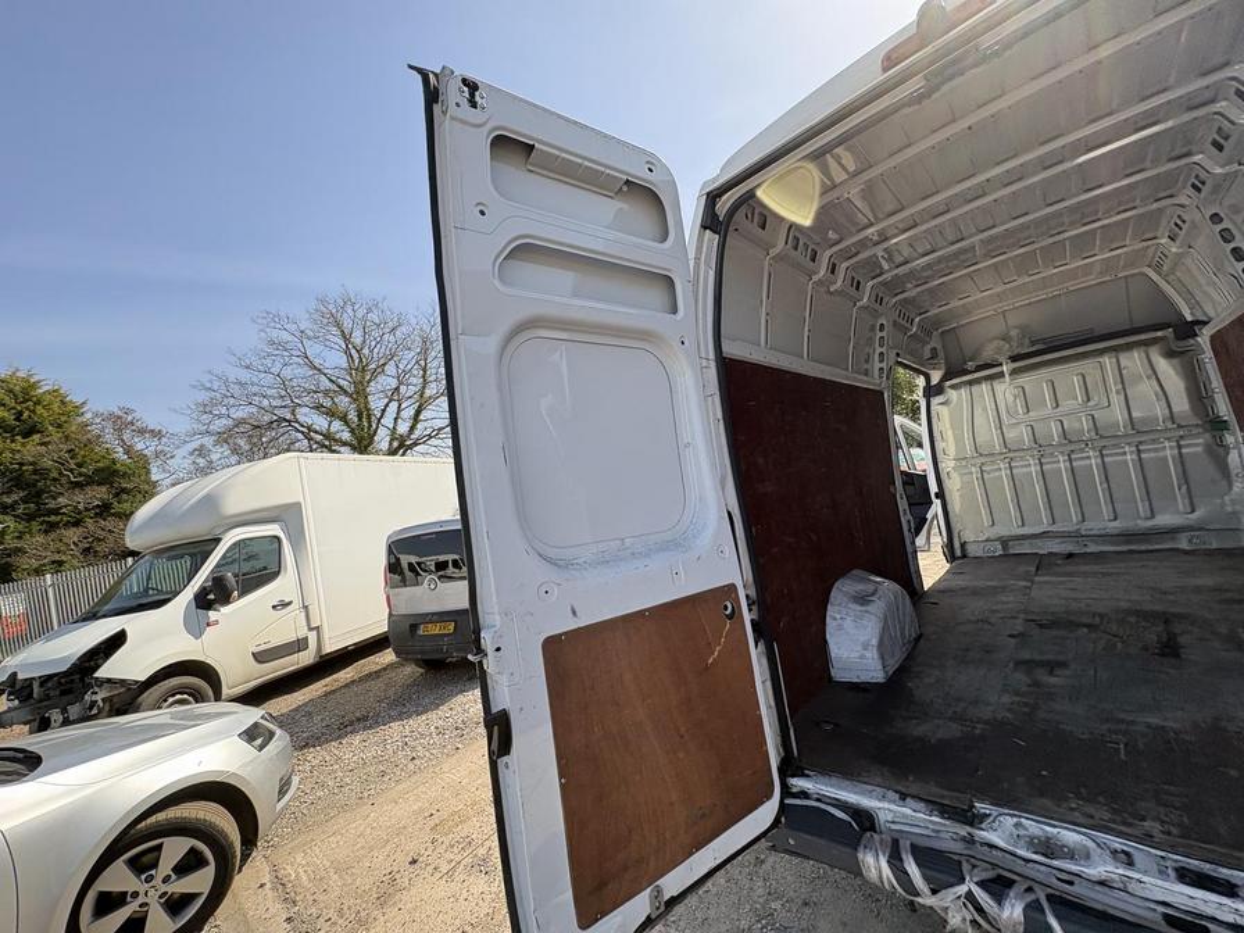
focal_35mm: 14
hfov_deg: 102.1
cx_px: 622
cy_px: 466
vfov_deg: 85.7
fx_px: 503
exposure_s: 1/529
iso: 40
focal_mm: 2.22
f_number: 2.2
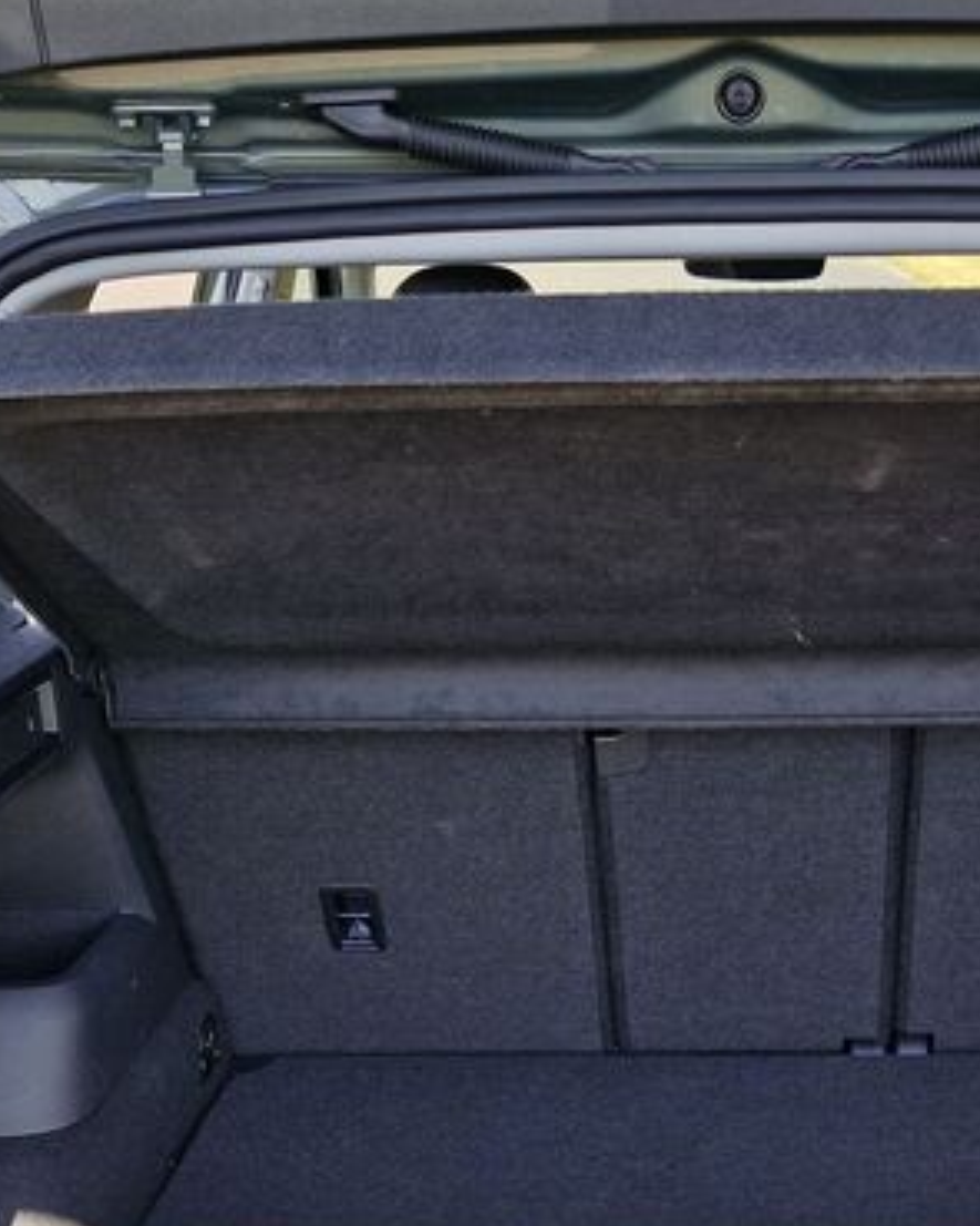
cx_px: 698
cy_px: 942
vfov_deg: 35.1
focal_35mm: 52
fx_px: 1886
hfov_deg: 28.8
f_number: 1.8
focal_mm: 5.54
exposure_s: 1/371
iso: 50
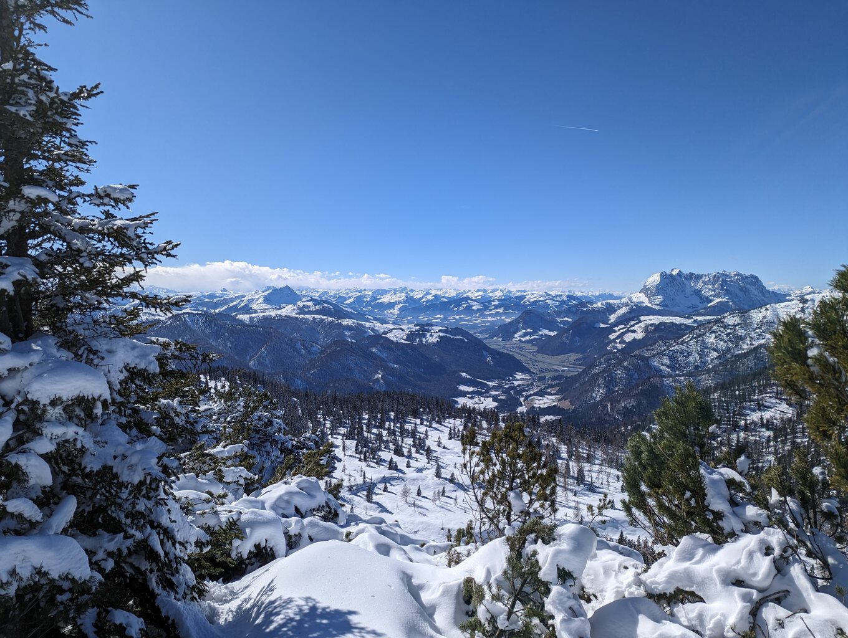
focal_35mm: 24
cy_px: 319
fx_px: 589
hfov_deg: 71.5
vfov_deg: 56.9
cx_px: 424
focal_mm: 6.81
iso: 47
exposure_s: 1/4717
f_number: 1.85
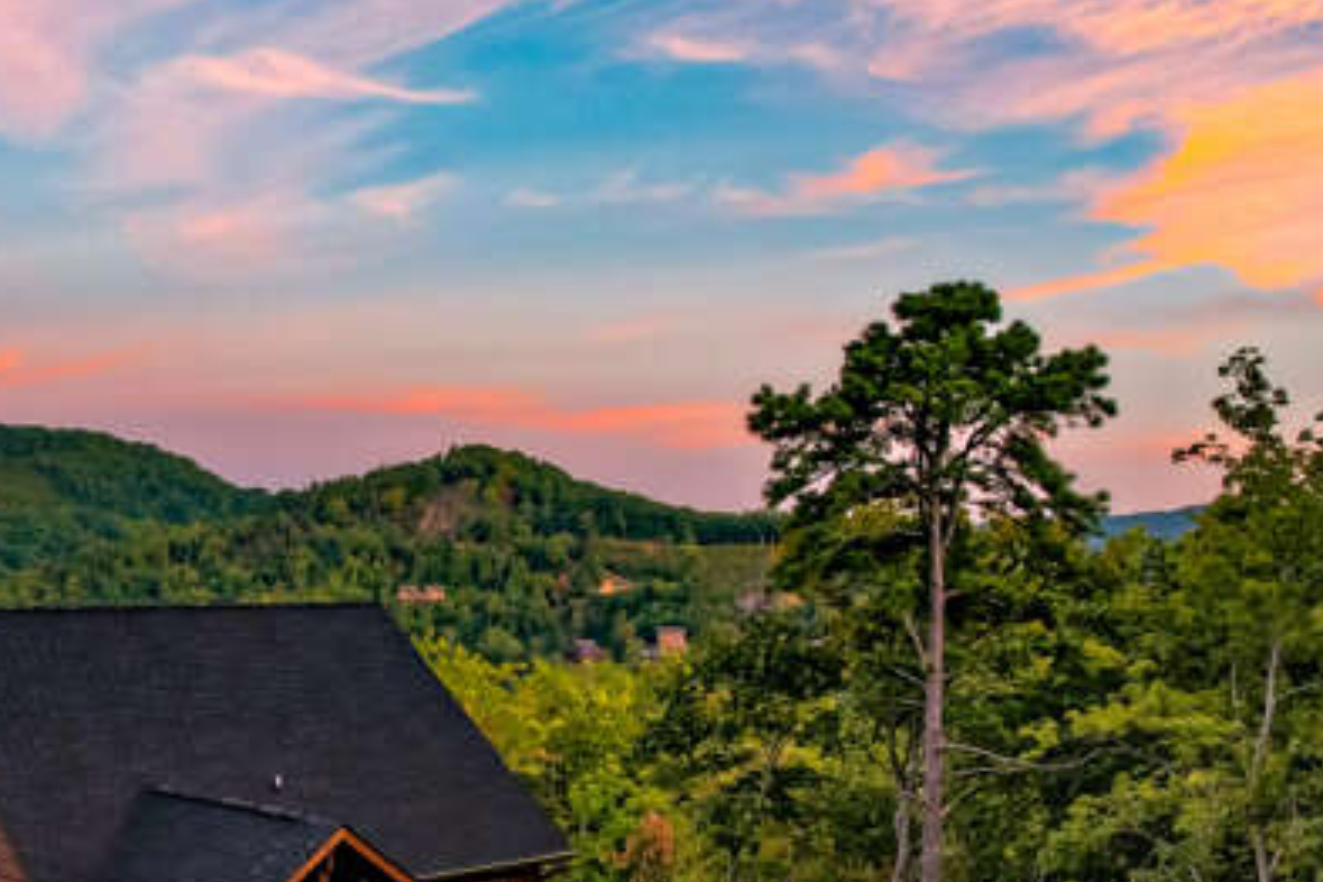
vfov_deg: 31.0
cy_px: 582
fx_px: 1580
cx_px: 303
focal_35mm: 43
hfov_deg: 43.7
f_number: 2.8
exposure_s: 1/30
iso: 100
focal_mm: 8.38
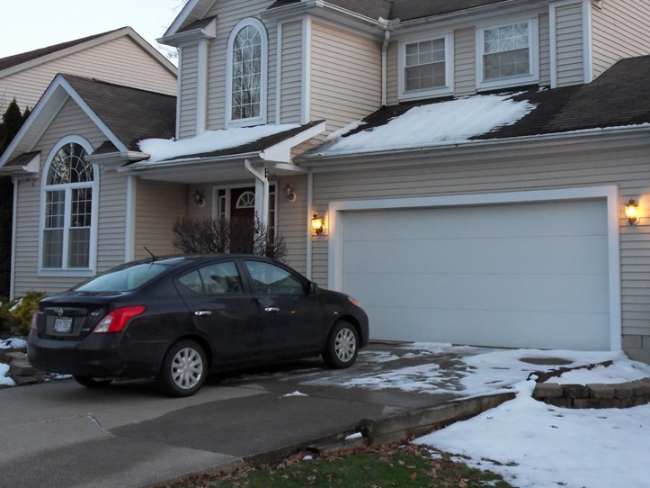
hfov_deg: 37.4
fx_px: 957
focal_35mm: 51
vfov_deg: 28.4
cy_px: 182
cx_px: 390
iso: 160
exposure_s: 1/45
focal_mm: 6.3
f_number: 3.9
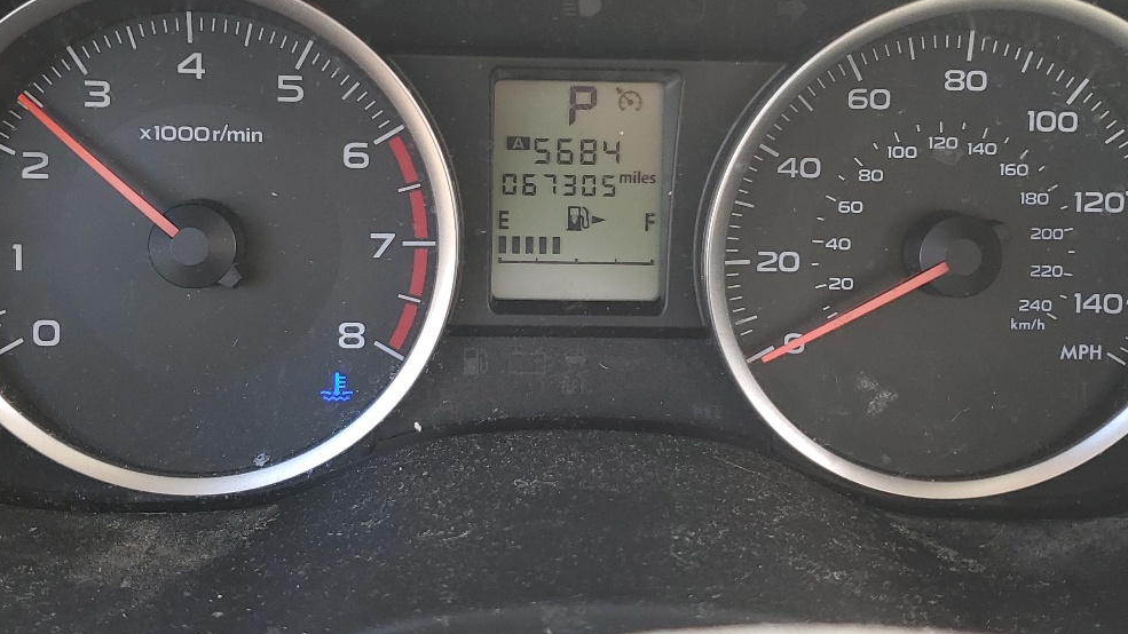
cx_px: 542
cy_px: 291
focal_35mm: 46
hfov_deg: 44.6
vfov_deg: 26.0
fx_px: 1376
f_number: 1.5
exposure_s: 1/167
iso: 50
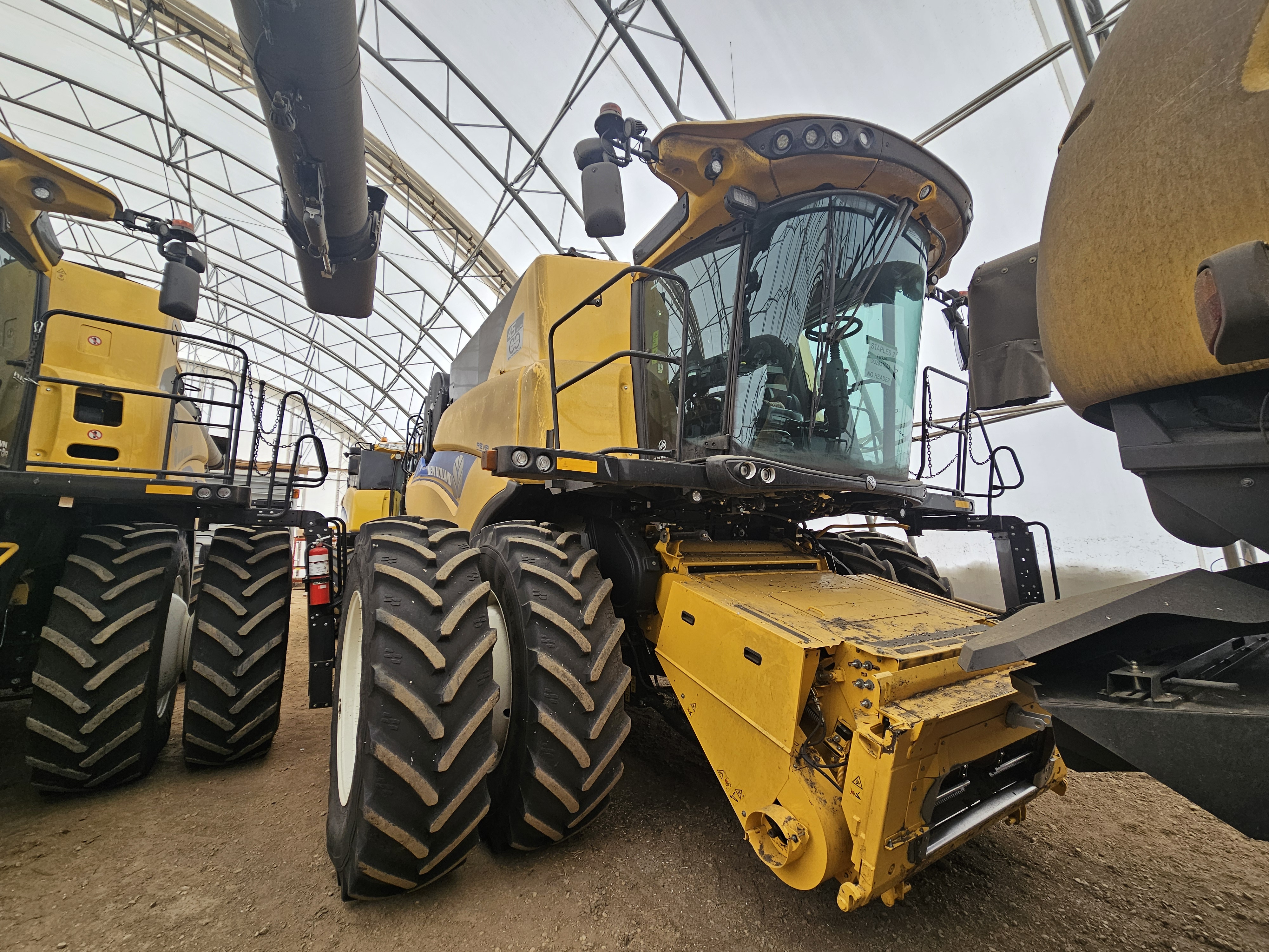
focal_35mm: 13
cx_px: 634
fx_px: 477
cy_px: 476
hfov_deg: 106.2
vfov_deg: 89.9
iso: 64
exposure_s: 1/120
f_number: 2.2
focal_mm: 2.2
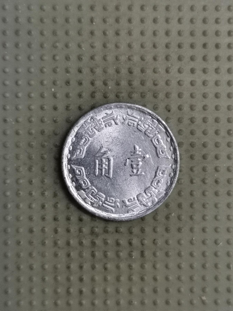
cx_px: 116
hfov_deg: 28.0
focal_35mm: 52
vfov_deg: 36.8
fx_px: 467
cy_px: 156
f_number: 1.8
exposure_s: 1/36
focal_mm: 4.75
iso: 320
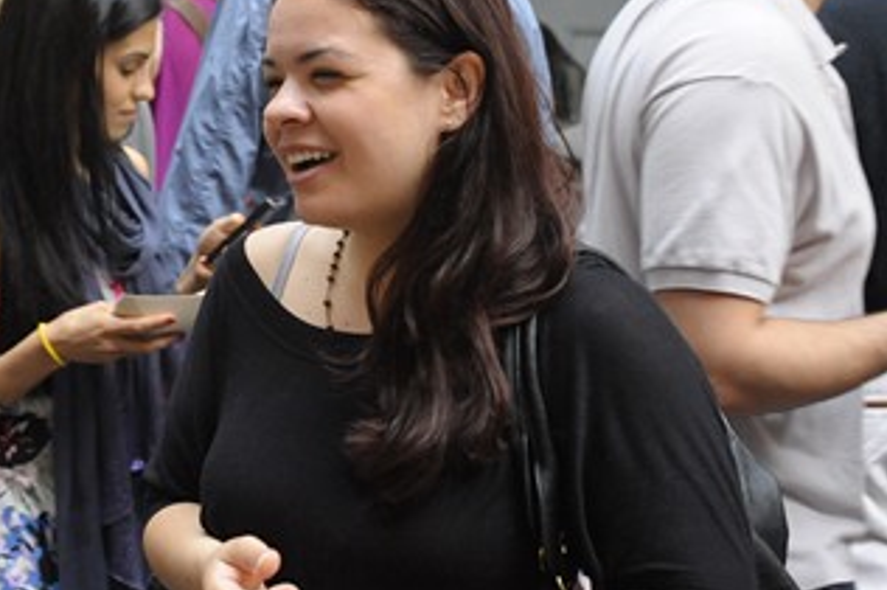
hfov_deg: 23.3
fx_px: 2141
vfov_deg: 15.7
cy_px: 211
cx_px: 269
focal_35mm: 87
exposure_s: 1/100
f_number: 5.6
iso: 5000
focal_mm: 50
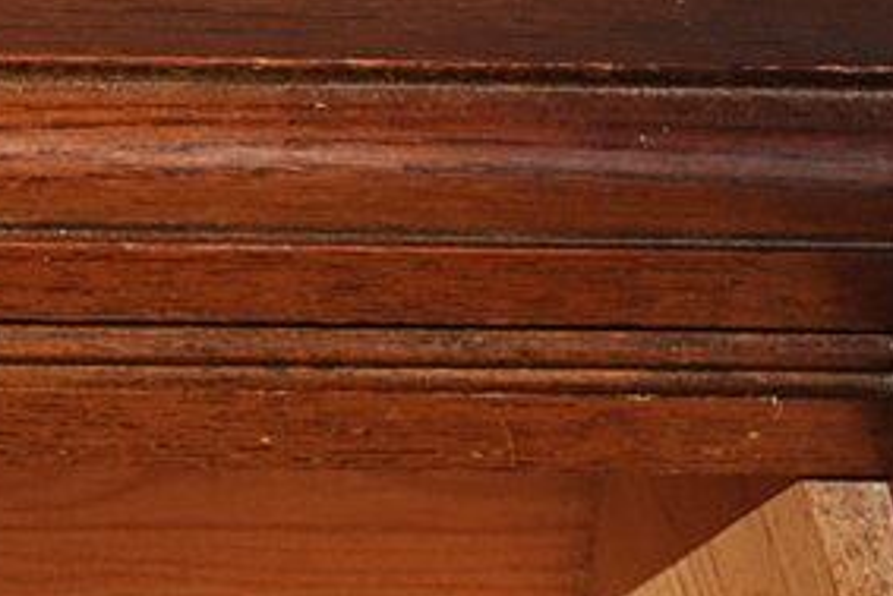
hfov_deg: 6.5
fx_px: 7644
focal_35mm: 308
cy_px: 350
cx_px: -981
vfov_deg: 4.5
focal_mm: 30
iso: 100
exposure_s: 1/250
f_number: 8
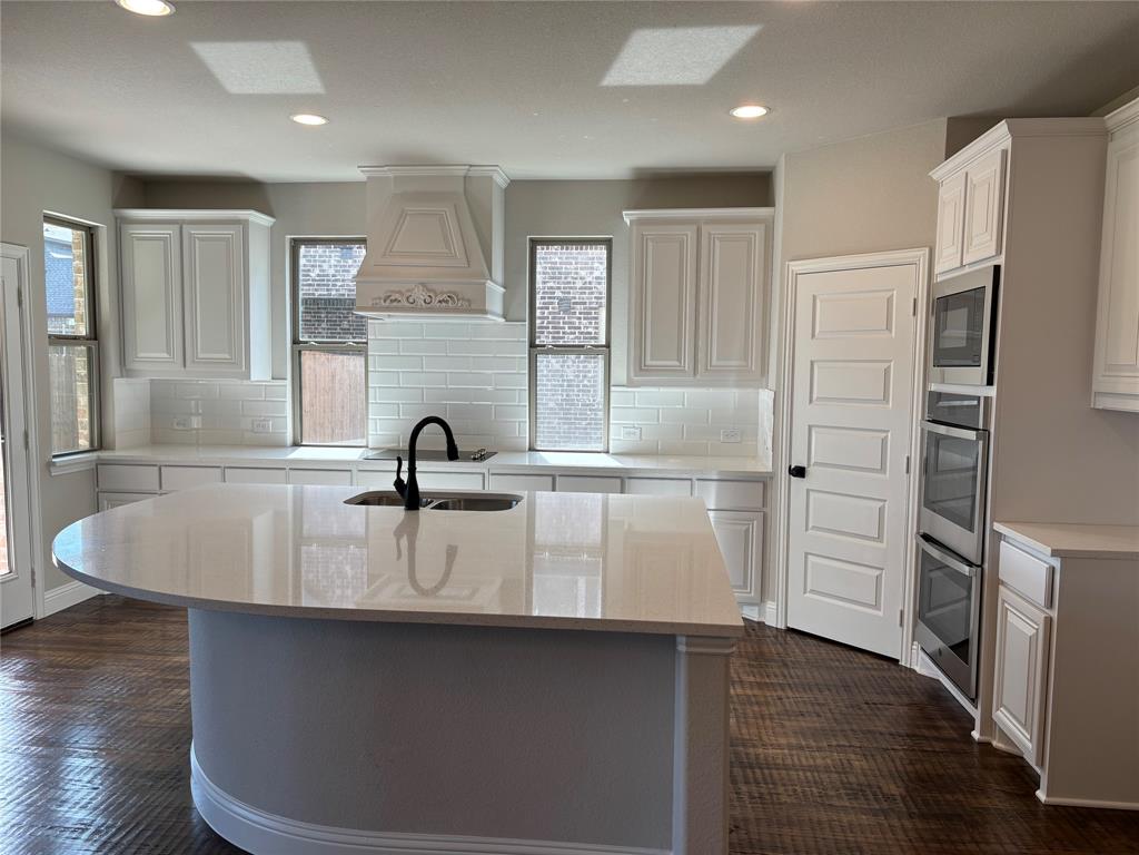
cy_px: 428
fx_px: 856
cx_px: 570
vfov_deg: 53.1
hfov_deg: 67.3
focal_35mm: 26
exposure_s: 1/138
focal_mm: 5.96
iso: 32
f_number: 1.6
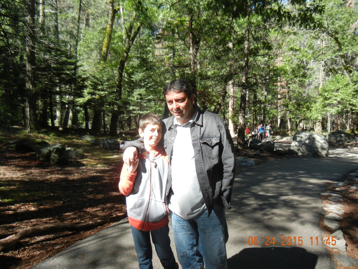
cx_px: 179
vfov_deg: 46.8
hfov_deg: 60.0
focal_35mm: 30
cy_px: 134
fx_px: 310
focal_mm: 5.4
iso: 160
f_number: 3.5
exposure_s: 1/258
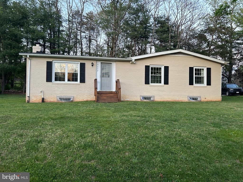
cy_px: 91
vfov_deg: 53.1
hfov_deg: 67.3
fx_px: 183
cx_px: 122
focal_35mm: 26
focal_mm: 5.7
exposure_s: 1/61
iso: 125
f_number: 1.5
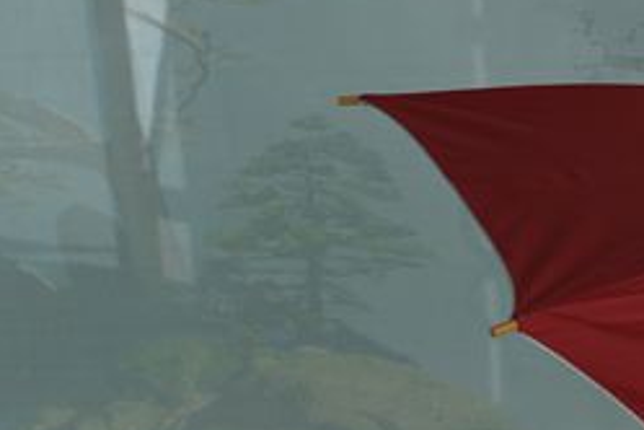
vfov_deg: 9.9
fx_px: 2415
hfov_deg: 14.6
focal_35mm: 135
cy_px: 614
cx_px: 822
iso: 100
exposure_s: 1/80
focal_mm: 28
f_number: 5.6
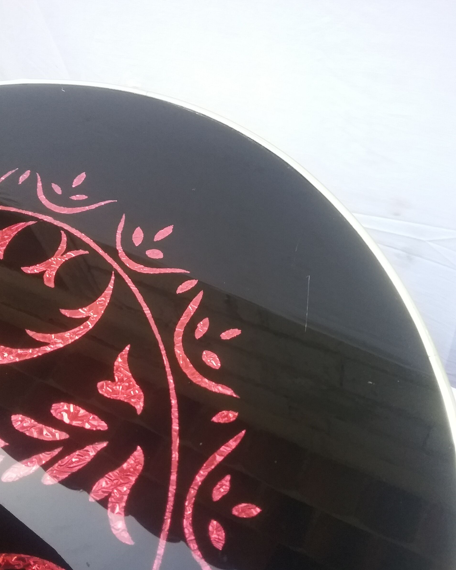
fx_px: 557
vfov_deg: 54.2
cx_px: 225
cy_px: 268
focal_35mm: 33
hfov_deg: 44.5
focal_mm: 3.3
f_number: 2.2
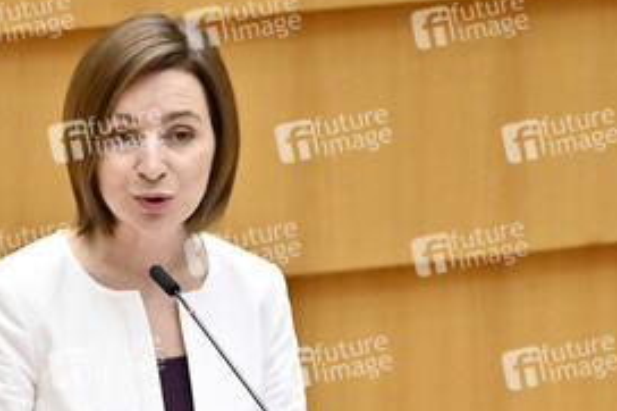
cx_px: 273
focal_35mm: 995
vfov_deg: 1.4
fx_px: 17042
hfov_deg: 2.1
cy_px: 307
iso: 6400
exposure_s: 1/400
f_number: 6.3
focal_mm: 600
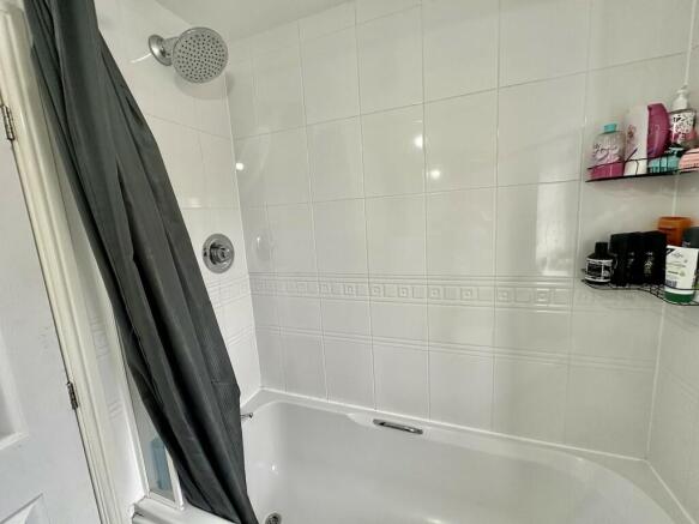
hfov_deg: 102.1
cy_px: 262
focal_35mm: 14
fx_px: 283
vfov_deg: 85.7
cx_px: 350
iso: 125
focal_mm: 2.22
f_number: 2.2
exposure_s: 1/99
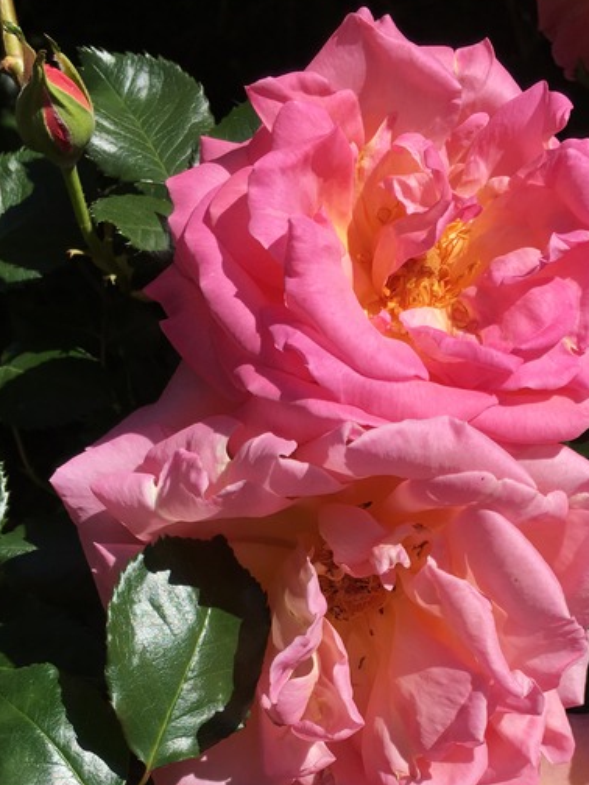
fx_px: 1044
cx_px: 365
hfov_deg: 31.4
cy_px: 600
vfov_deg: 40.0
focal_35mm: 46
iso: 25
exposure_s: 1/1972
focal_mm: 4.15
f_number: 2.2
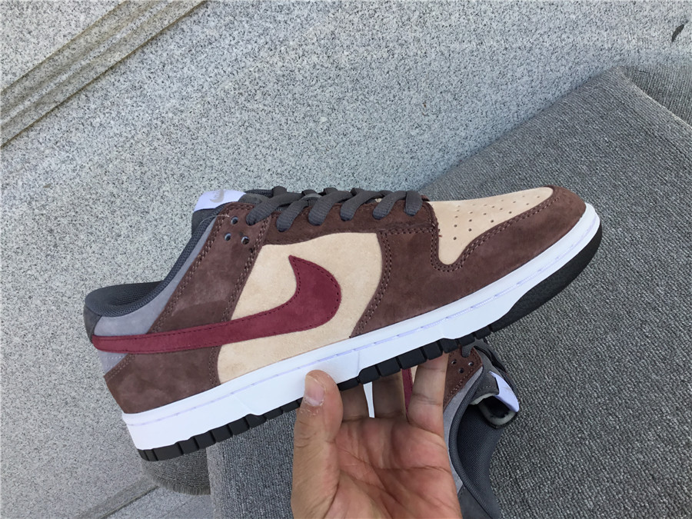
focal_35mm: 31
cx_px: 346
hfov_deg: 58.4
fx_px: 620
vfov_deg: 45.4
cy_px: 260
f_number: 2.4
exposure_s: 1/330
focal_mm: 3.3
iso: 25
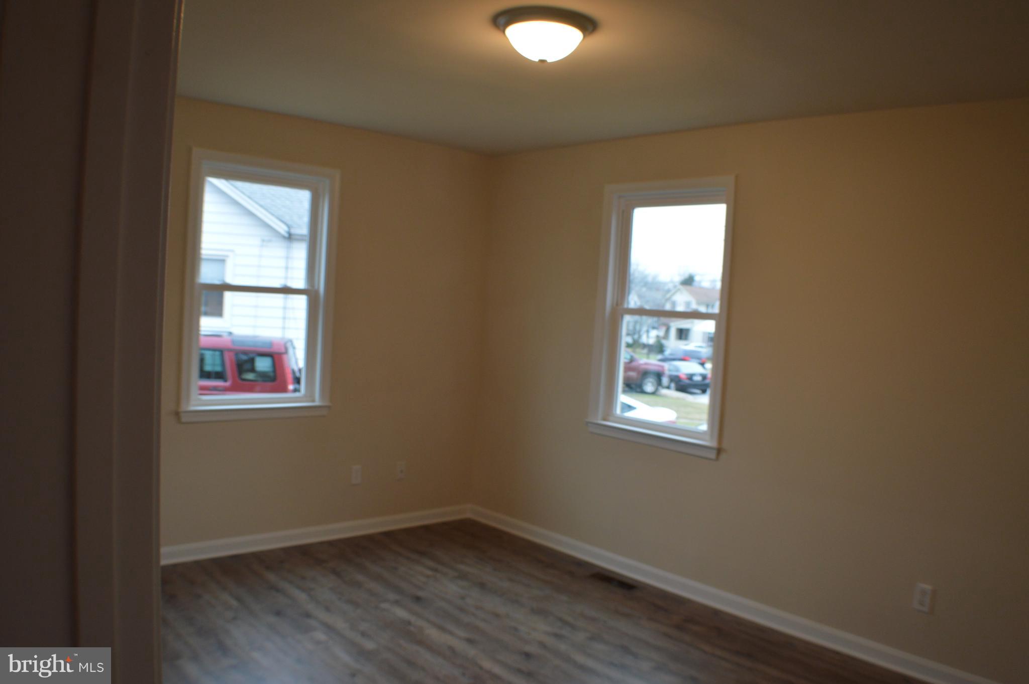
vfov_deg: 36.8
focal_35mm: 36
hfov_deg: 53.2
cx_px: 514
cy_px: 342
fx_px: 1028
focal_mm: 24
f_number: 4
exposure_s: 1/60
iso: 400
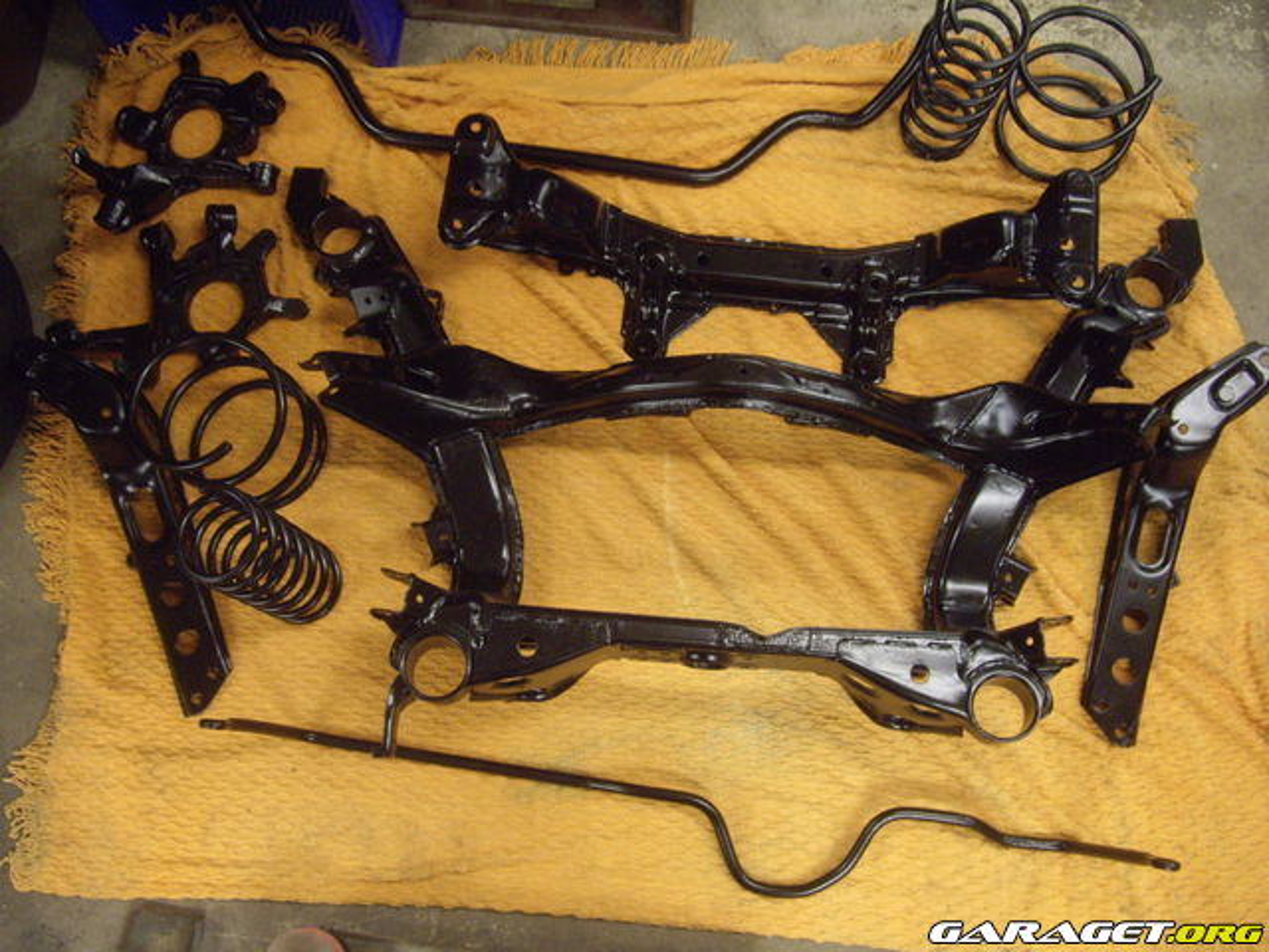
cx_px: 634
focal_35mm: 38
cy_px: 476
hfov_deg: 49.0
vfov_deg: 37.7
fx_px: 1393
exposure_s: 1/30
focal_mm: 7.9
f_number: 2.8
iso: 400
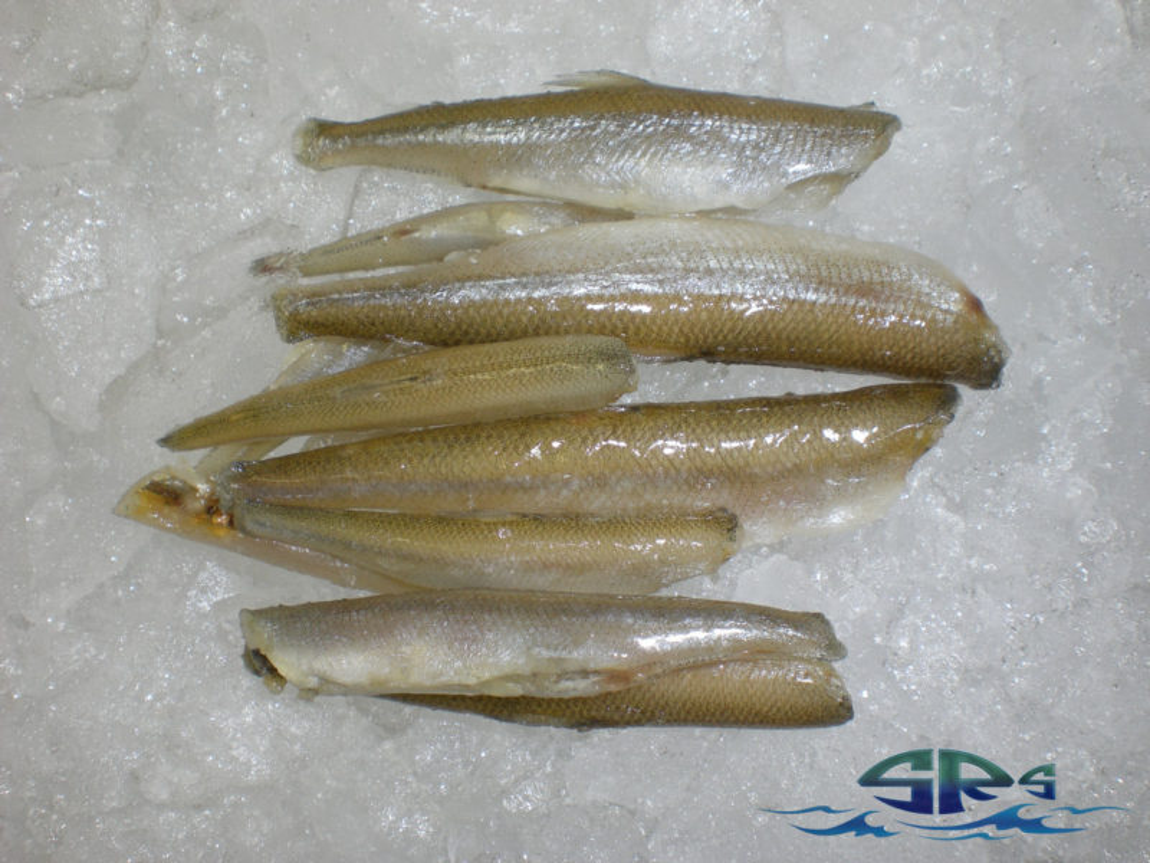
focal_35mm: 38
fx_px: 1262
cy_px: 432
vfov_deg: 37.7
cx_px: 575
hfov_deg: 49.0
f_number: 4.4
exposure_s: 1/30
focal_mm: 6.3
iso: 50
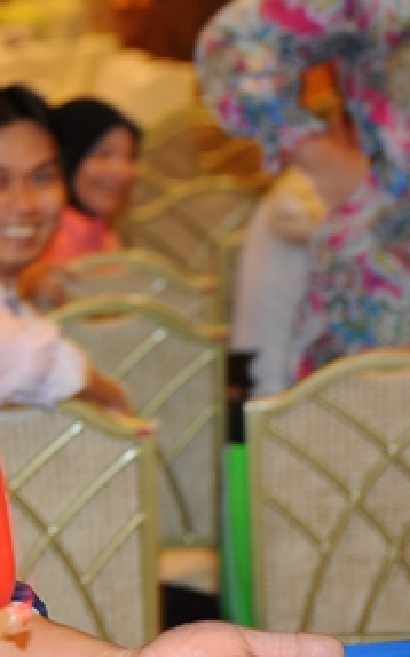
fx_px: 3563
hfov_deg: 6.4
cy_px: 64
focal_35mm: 199
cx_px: -362
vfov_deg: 10.5
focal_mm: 70
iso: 1000
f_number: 4
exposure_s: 1/50
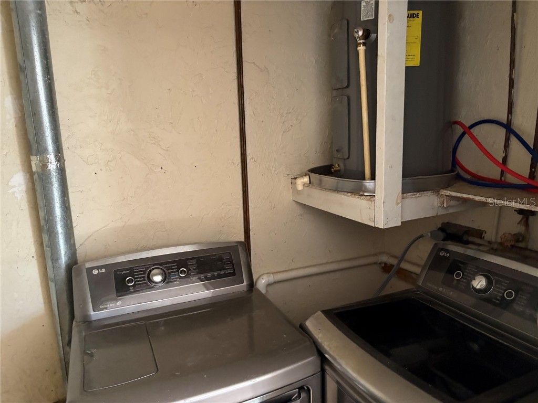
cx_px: 269
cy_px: 202
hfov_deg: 67.3
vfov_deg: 53.1
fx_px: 404
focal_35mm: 26
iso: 640
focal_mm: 5.96
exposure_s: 1/31
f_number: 1.6
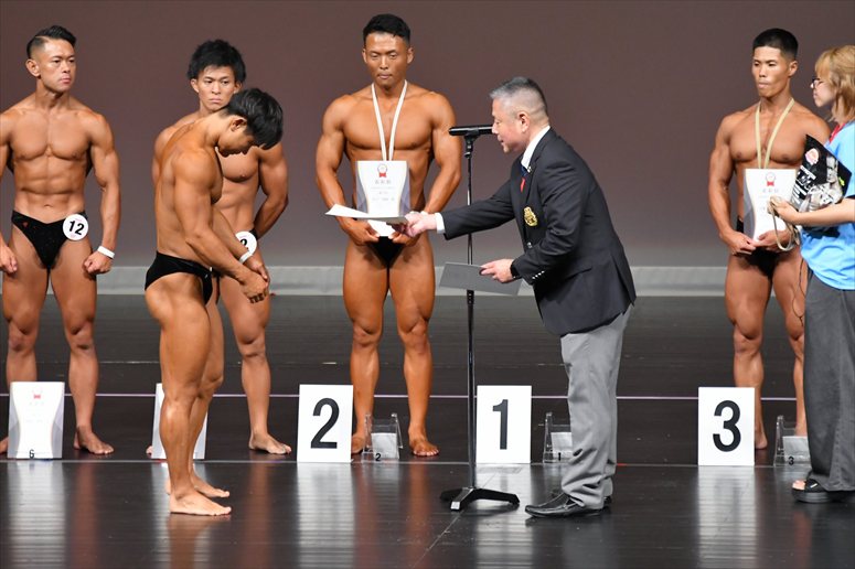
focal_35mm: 315
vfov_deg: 4.4
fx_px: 7478
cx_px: 428
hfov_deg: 6.5
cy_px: 284
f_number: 5.6
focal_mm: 210
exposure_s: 1/400
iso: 4000
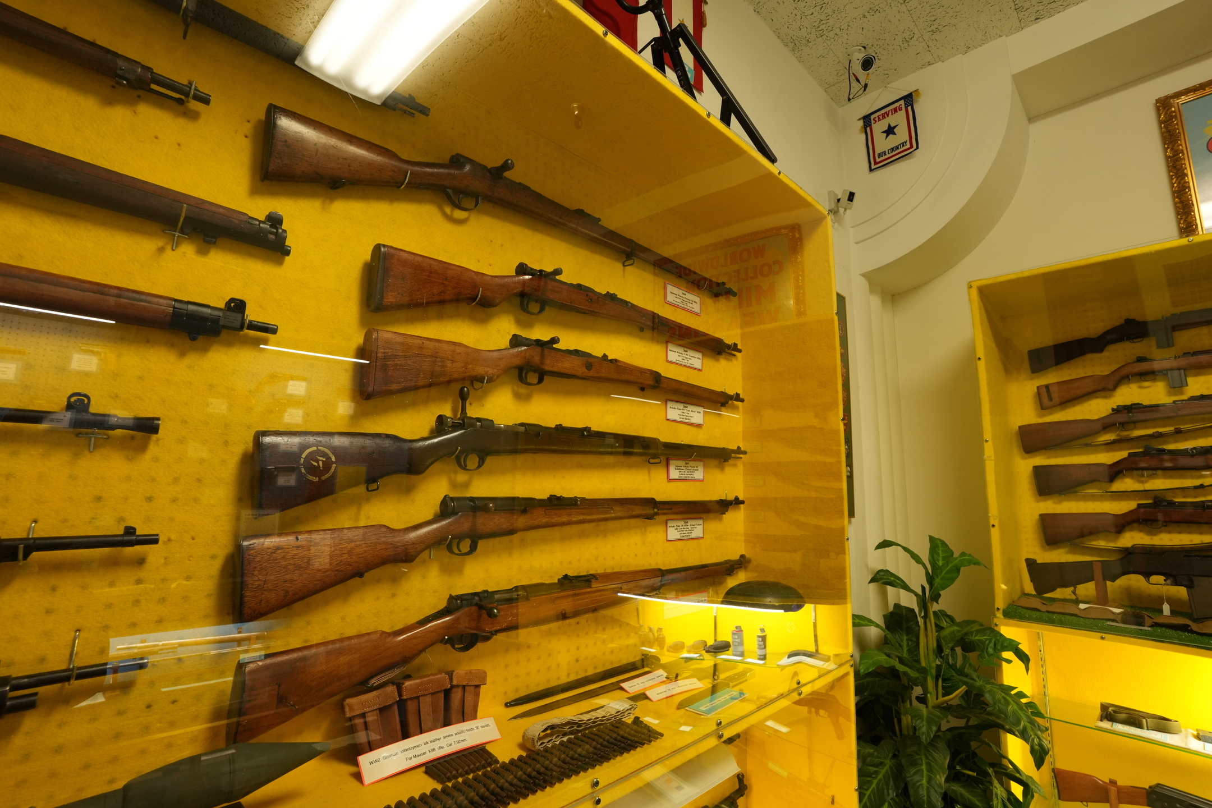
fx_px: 539
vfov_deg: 73.7
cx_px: 606
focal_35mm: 16
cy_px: 404
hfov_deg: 96.7
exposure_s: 1/30
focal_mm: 16
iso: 1600
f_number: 8
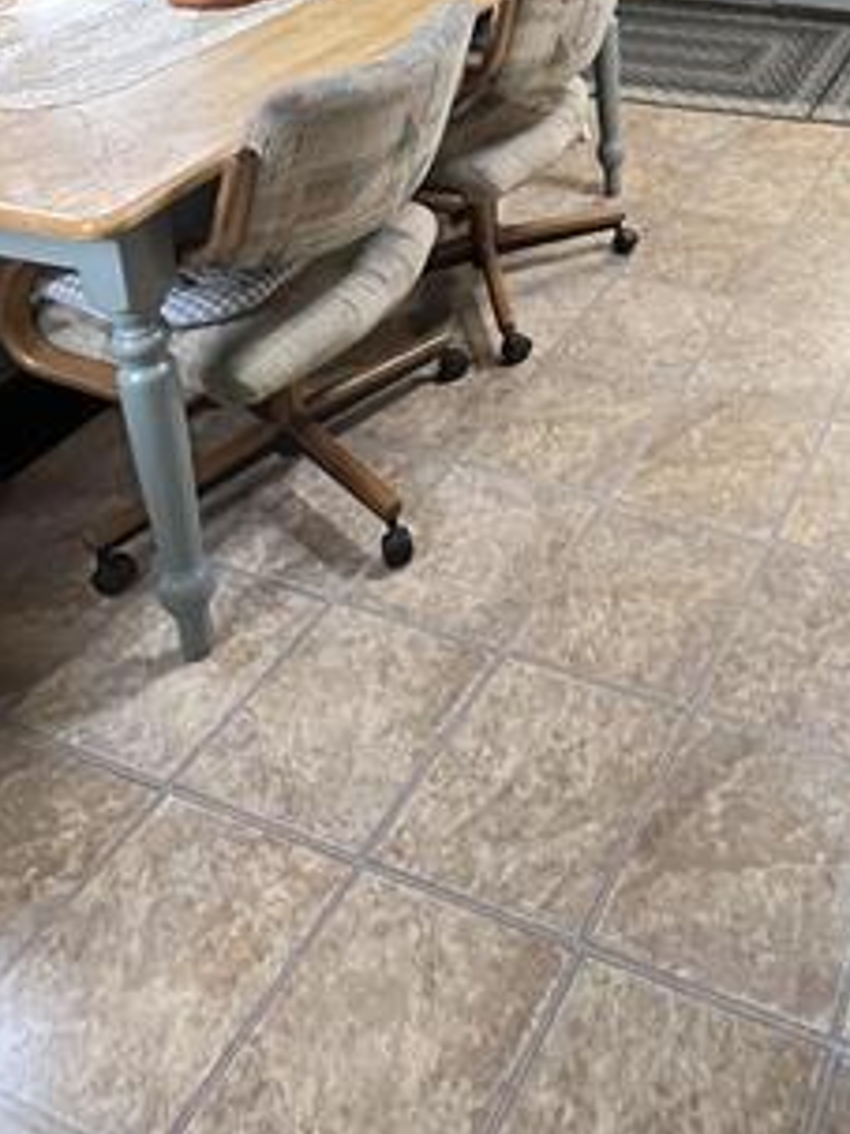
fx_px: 1081
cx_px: 831
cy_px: -116
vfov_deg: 43.0
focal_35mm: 33
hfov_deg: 38.5
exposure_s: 1/60
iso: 640
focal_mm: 1.57
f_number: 1.8
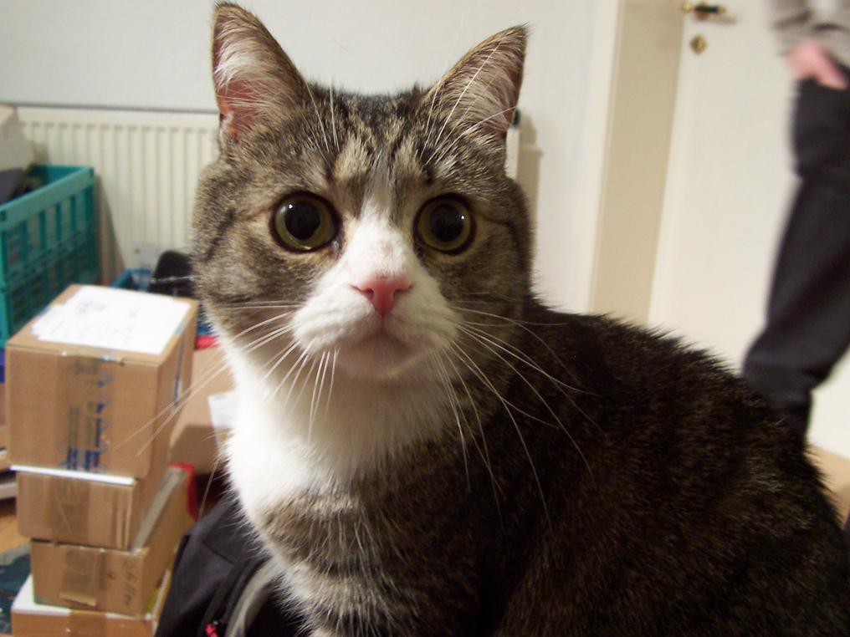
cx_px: 425
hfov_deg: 52.6
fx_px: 859
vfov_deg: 40.7
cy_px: 318
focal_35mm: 35
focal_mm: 5.6
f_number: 2.8
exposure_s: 1/8
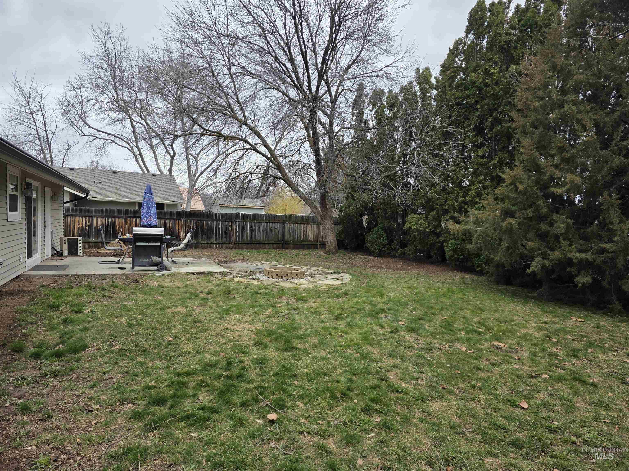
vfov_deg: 58.9
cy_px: 236
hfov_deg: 73.9
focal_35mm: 23
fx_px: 418
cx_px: 314
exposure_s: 1/2723
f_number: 1.7
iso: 80
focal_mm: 6.3
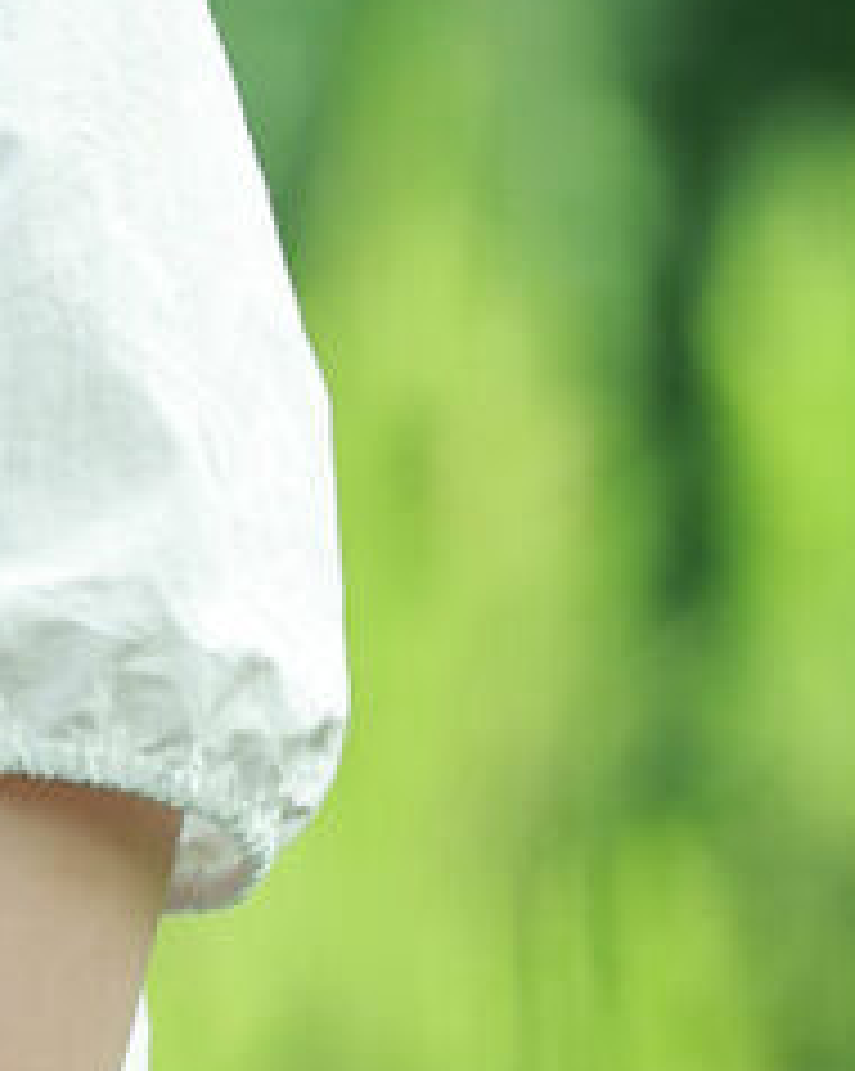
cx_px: -824
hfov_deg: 1.3
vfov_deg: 1.6
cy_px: 385
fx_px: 39146
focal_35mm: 1236
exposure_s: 1/200
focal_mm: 200
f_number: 2.8
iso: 125
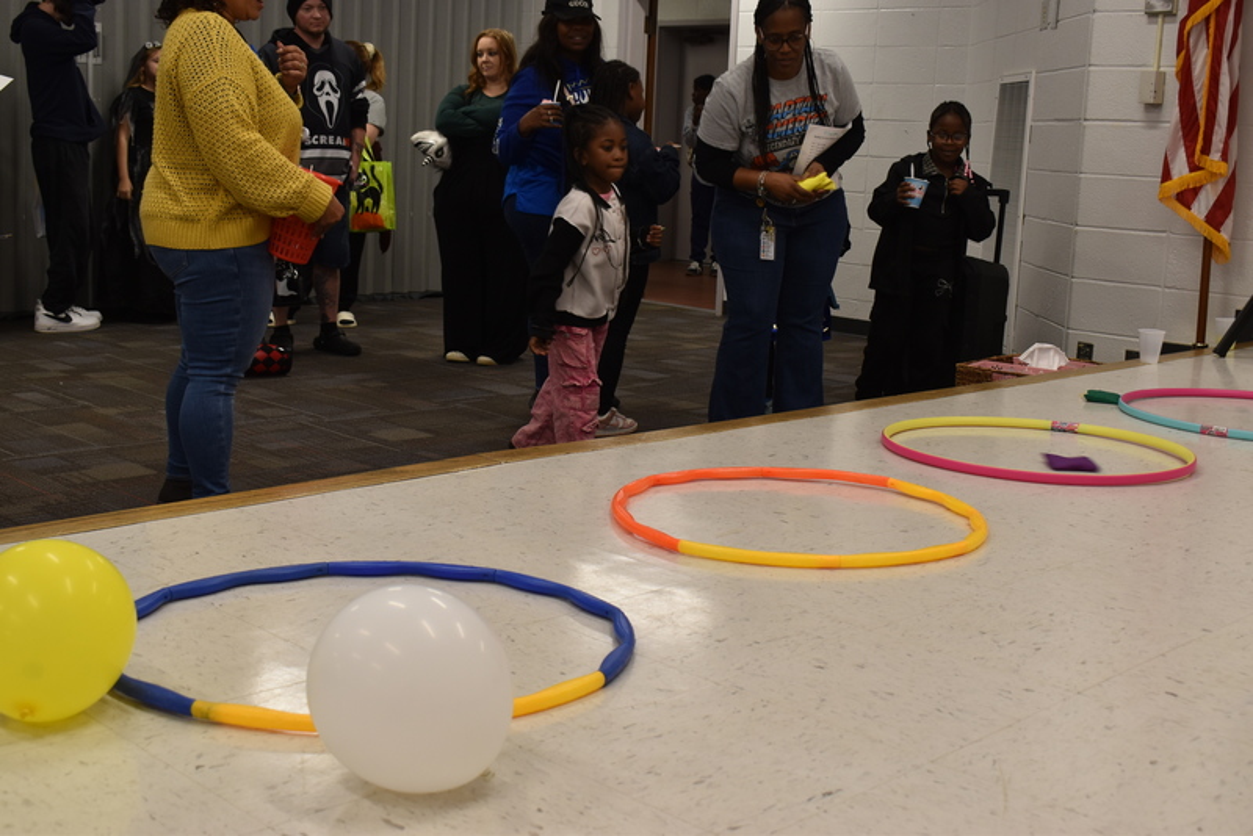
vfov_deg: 30.9
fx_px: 1515
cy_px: 418
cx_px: 626
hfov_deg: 44.9
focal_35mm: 44
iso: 360
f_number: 7.1
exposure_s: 1/50
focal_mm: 29
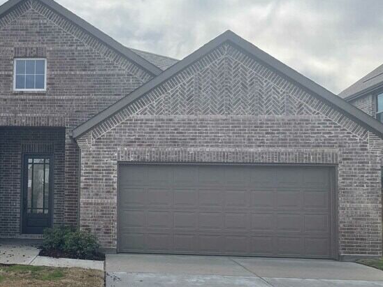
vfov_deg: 31.4
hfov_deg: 39.0
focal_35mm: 46
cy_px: 174
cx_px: 57
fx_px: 509
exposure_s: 1/3086
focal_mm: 5.1
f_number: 1.6
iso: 32
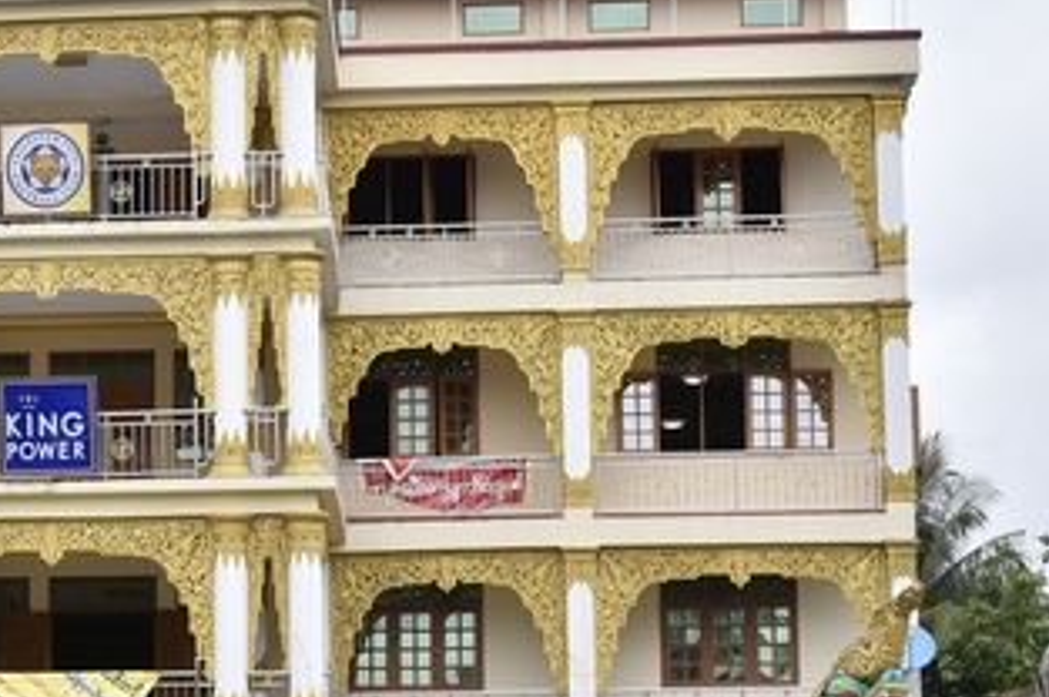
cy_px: 538
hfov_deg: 19.3
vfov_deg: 13.1
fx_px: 3027
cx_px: 104
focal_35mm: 104
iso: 500
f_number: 11
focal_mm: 50
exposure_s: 1/125
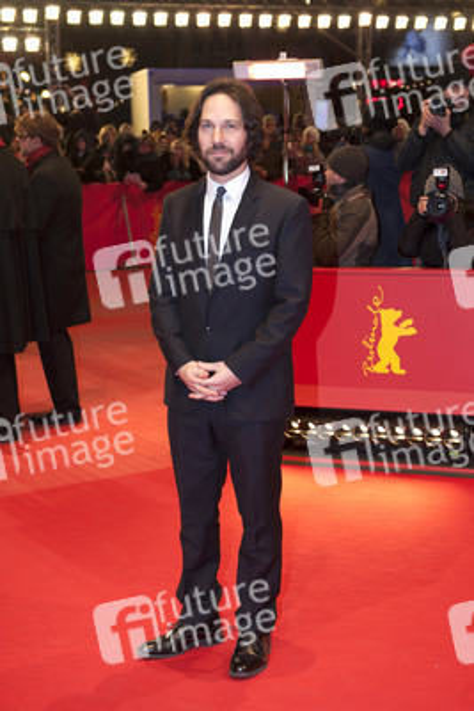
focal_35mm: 58
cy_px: 356
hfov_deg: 23.4
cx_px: 237
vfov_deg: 34.5
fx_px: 1144
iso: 1000
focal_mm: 58
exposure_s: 1/160
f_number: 4.5
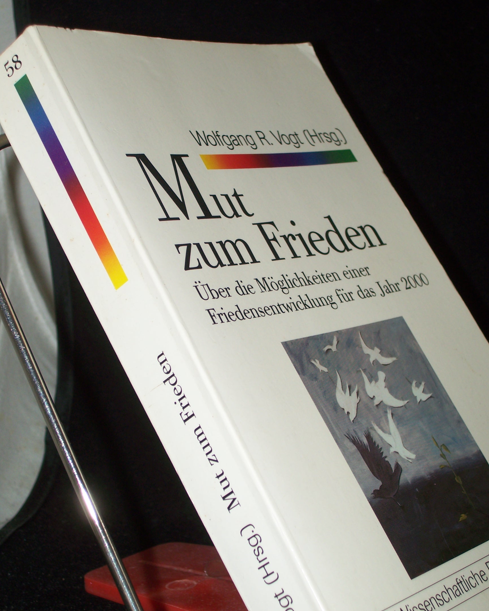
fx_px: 1248
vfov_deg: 27.5
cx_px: 244
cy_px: 313
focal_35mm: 69
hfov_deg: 22.2
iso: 80
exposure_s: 1/80
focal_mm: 11
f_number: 3.6
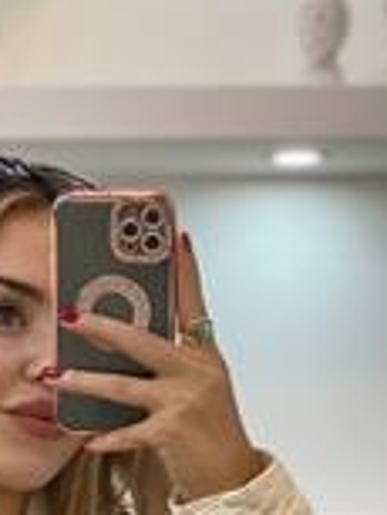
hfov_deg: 10.5
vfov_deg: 13.6
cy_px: 651
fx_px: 2084
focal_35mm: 140
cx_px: -13
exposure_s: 1/100
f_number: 2
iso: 80
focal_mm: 6
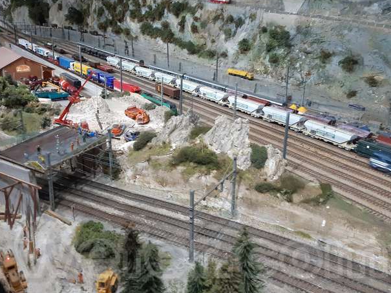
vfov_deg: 42.9
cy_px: 128
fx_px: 373
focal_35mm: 33
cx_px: 197
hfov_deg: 55.3
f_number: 1.7
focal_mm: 3.92
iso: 320
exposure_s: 1/25
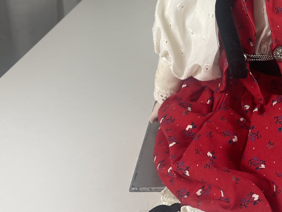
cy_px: 51
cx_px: 269
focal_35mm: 59
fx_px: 481
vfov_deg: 24.5
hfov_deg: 30.8
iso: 32
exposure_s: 1/141
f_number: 1.6
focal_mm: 5.1
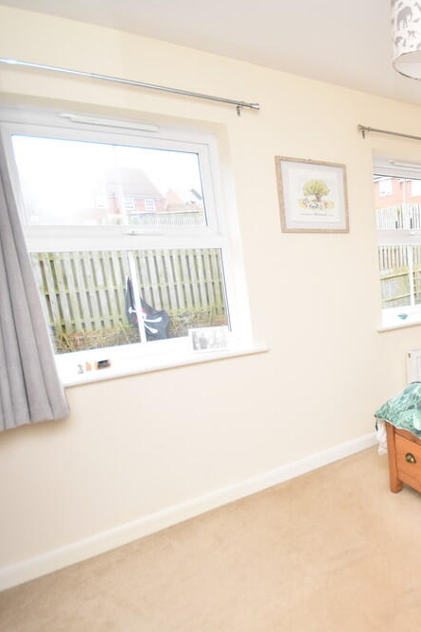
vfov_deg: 76.1
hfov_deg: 41.8
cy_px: 312
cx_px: 478
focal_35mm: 23
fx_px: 404
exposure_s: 1/160
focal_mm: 10
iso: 800
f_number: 4.5
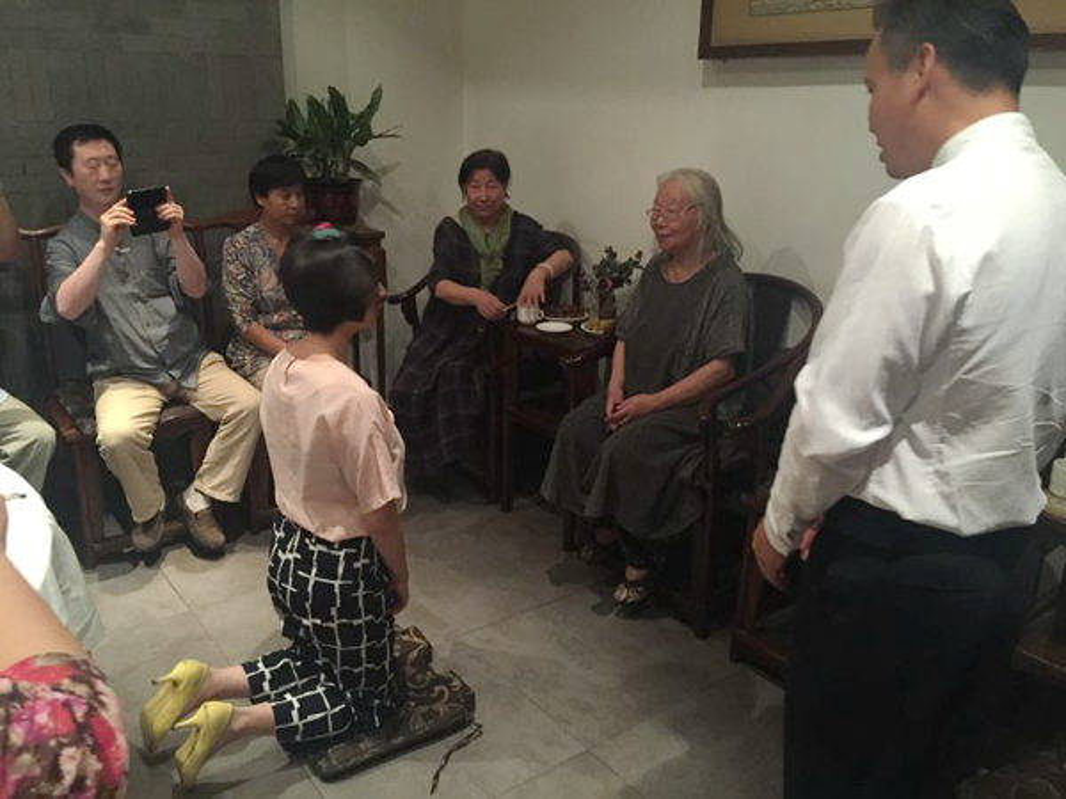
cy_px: 400
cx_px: 533
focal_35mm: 29
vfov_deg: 48.2
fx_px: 893
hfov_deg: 61.7
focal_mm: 4.15
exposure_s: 1/15
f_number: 2.2
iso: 250
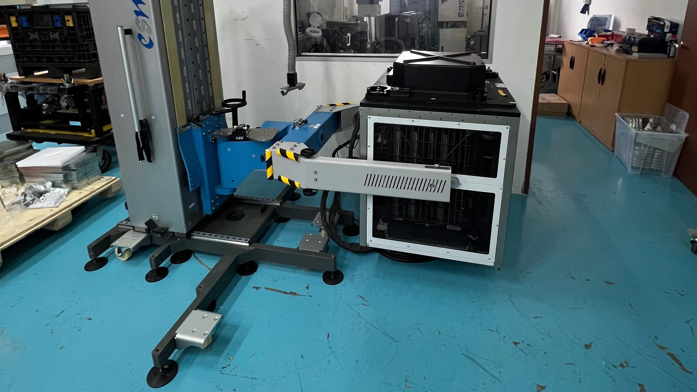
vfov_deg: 55.7
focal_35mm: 19
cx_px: 350
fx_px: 351
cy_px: 100
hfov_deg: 89.6
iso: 250
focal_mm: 1.57
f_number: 1.8
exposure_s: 1/50
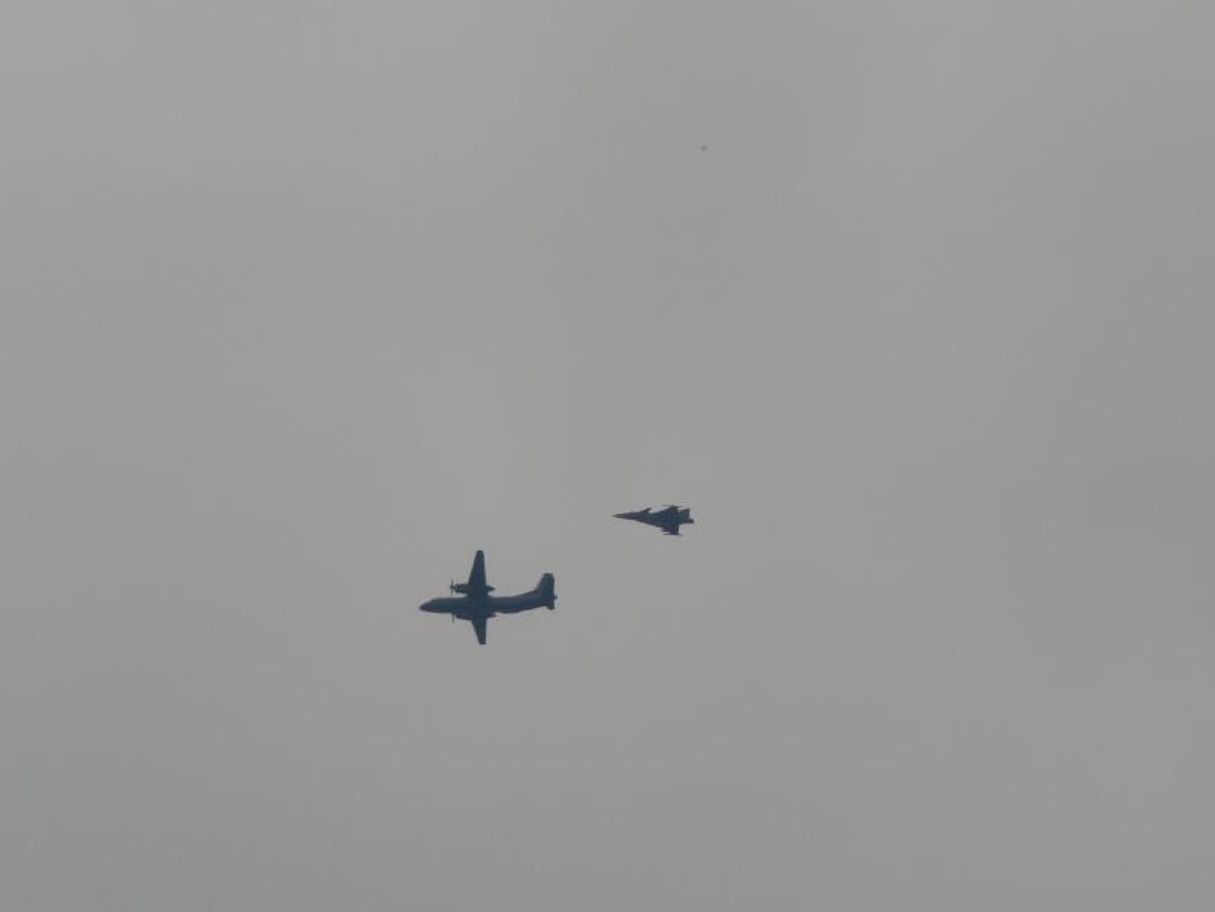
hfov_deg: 3.6
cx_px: 608
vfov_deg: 2.7
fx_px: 19515
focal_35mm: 556
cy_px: 456
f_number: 7.1
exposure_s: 1/500
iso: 100
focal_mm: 71.6
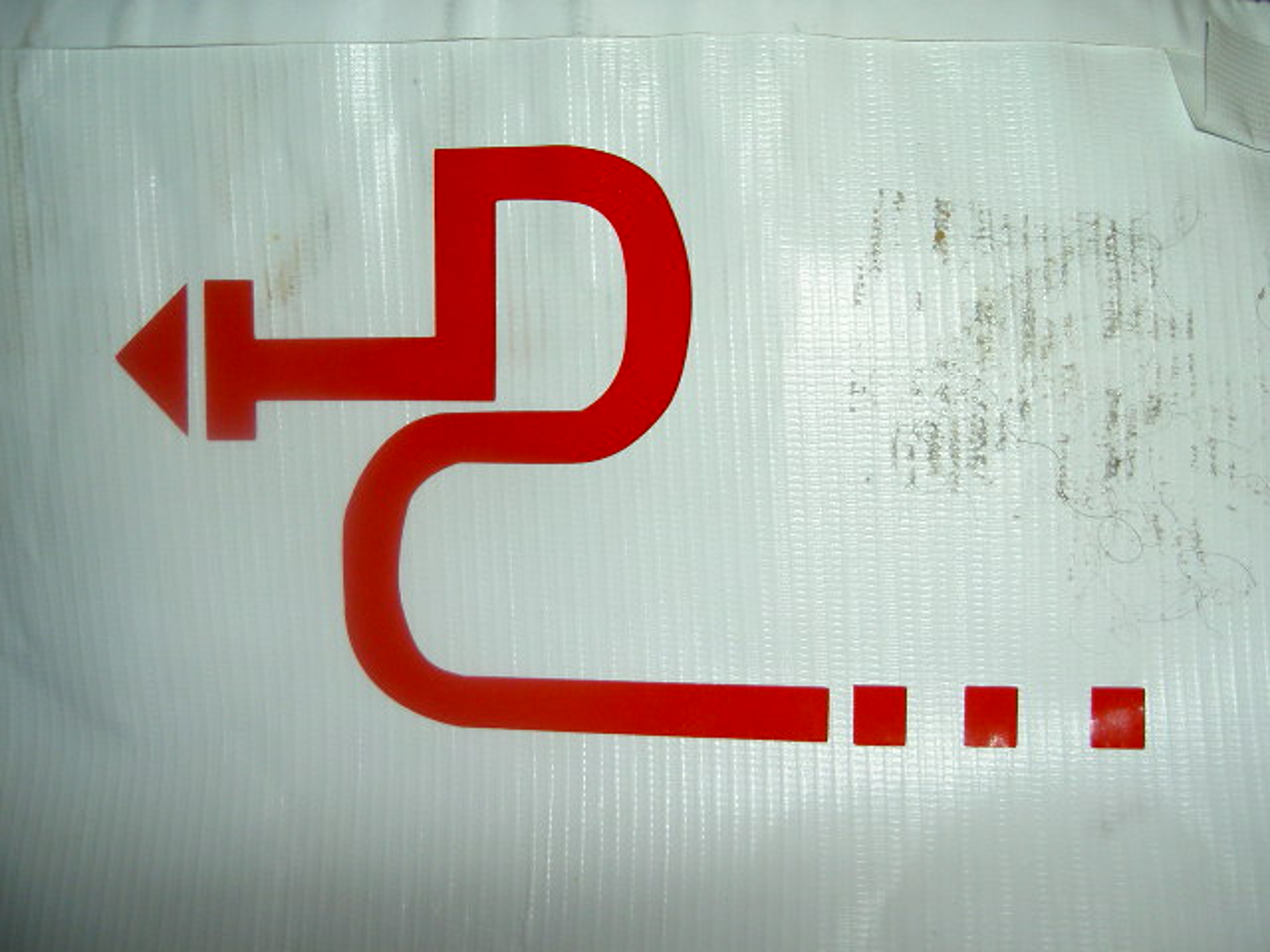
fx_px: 1431
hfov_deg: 47.9
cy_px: 476
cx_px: 635
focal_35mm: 39
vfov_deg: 36.8
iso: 100
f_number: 2.8
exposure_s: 1/59.5
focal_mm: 8
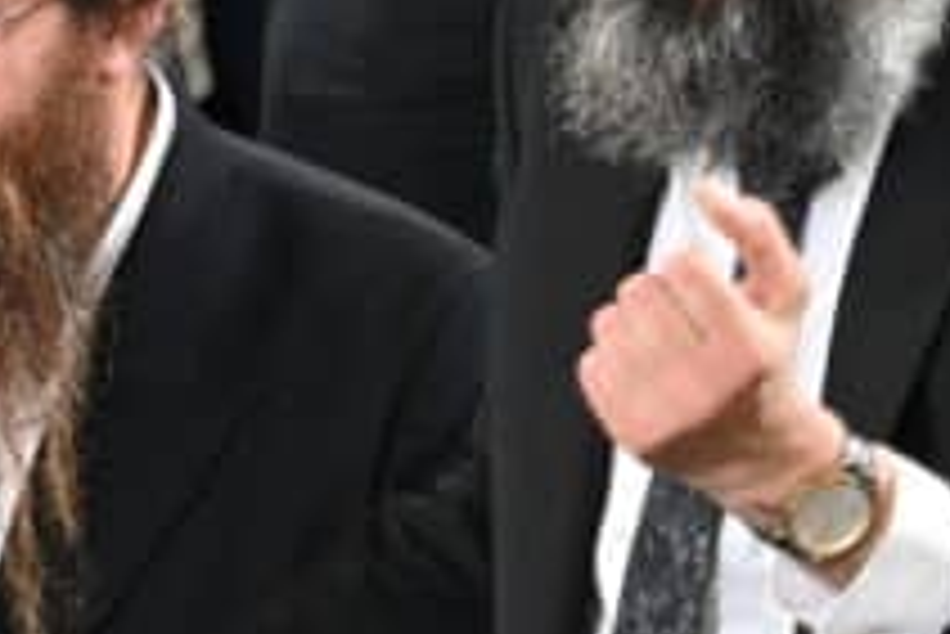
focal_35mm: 311
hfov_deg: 6.6
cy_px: 227
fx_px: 8212
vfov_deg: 4.4
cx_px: 329
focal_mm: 64
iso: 3200
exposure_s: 1/200
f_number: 5.6
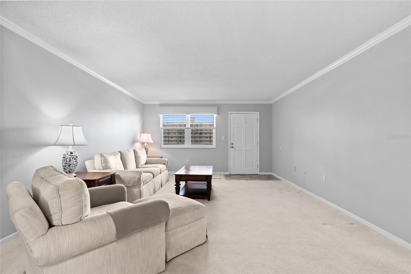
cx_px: 206
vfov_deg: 73.7
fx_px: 183
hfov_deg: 96.7
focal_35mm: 16
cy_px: 137
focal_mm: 16
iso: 250
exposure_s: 1
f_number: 9
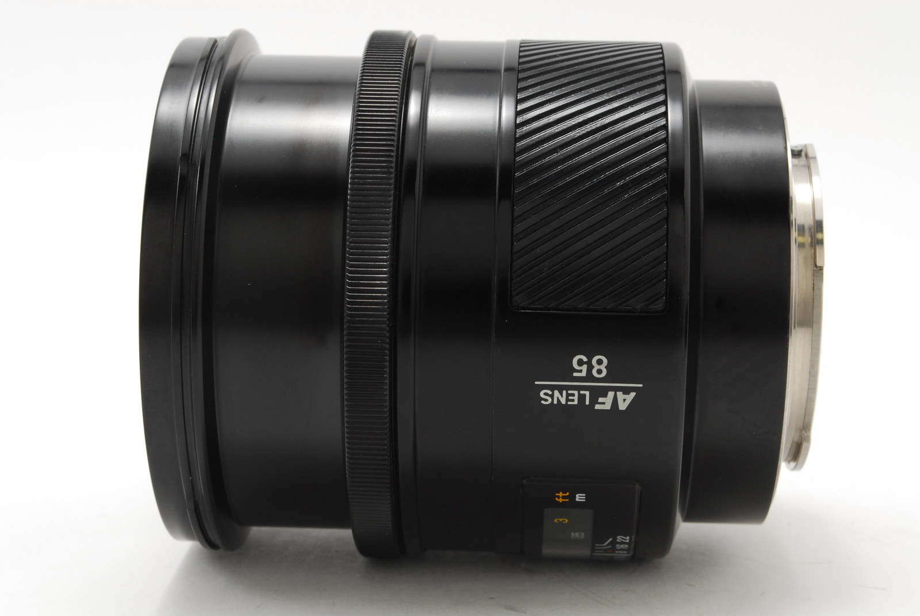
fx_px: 1996
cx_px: 460
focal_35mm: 78
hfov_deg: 26.0
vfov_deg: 17.5
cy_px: 308
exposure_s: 1/125
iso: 400
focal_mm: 52
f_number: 14
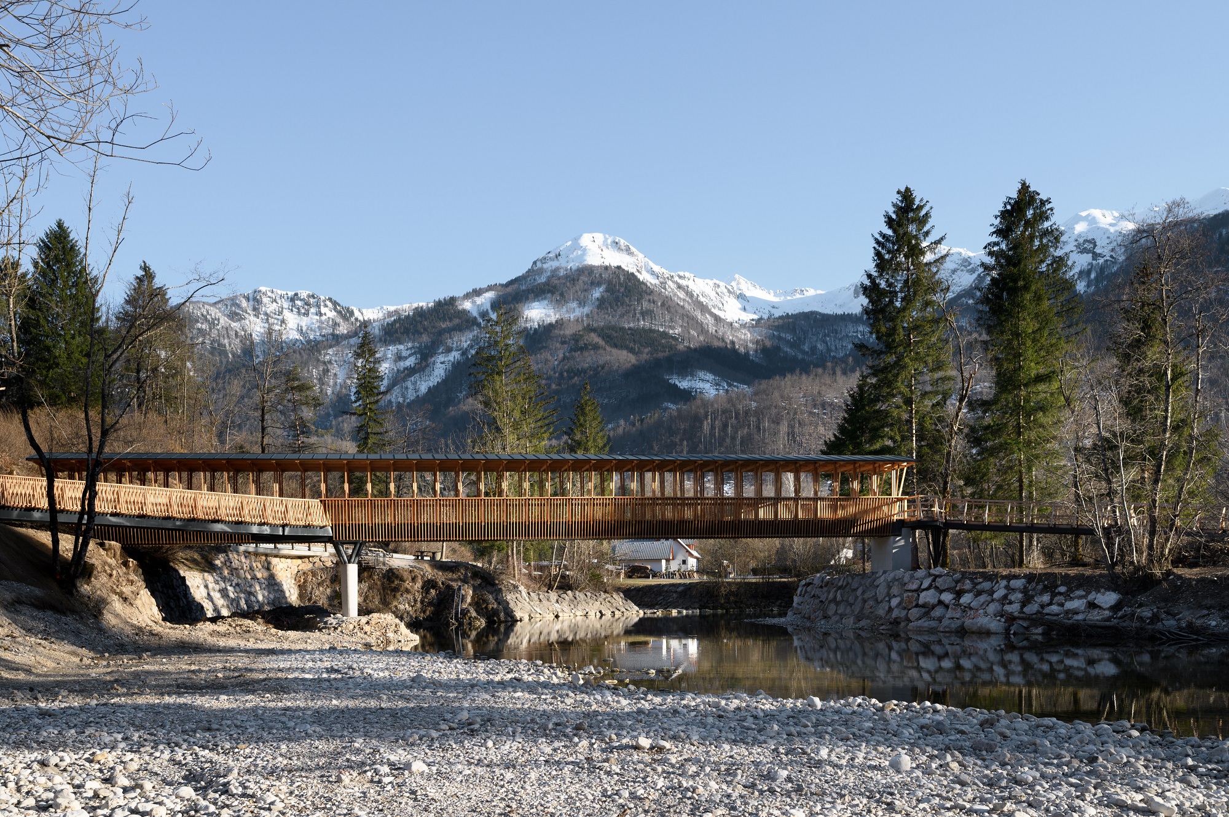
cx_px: 614
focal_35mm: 30
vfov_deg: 43.5
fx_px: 1023
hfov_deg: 62.0
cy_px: 408
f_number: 8
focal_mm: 30
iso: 100
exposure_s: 1/160
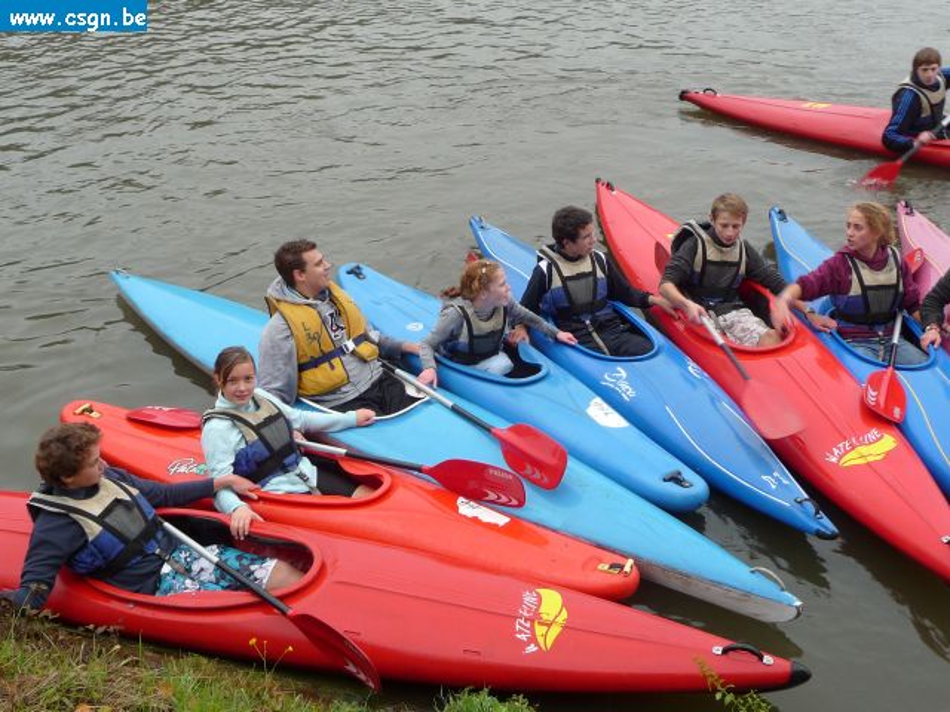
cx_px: 475
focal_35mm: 41
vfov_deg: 35.1
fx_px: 1125
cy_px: 356
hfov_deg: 45.8
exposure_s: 1/30
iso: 100
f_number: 3.4
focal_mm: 5
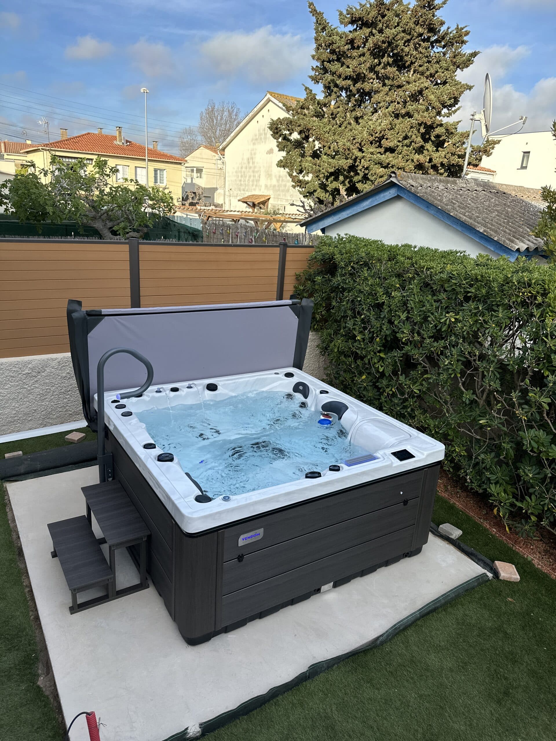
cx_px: 278
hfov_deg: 56.8
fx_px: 514
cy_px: 370
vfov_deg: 71.6
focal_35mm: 24
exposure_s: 1/1664
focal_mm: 6.86
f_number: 1.78
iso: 80
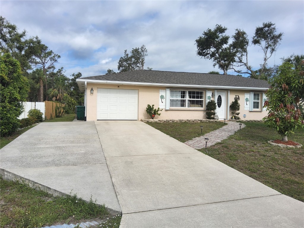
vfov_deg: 54.9
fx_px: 220
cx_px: 152
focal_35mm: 25
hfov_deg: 69.4
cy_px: 114
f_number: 2
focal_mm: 3.08
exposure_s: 1/1814
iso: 32
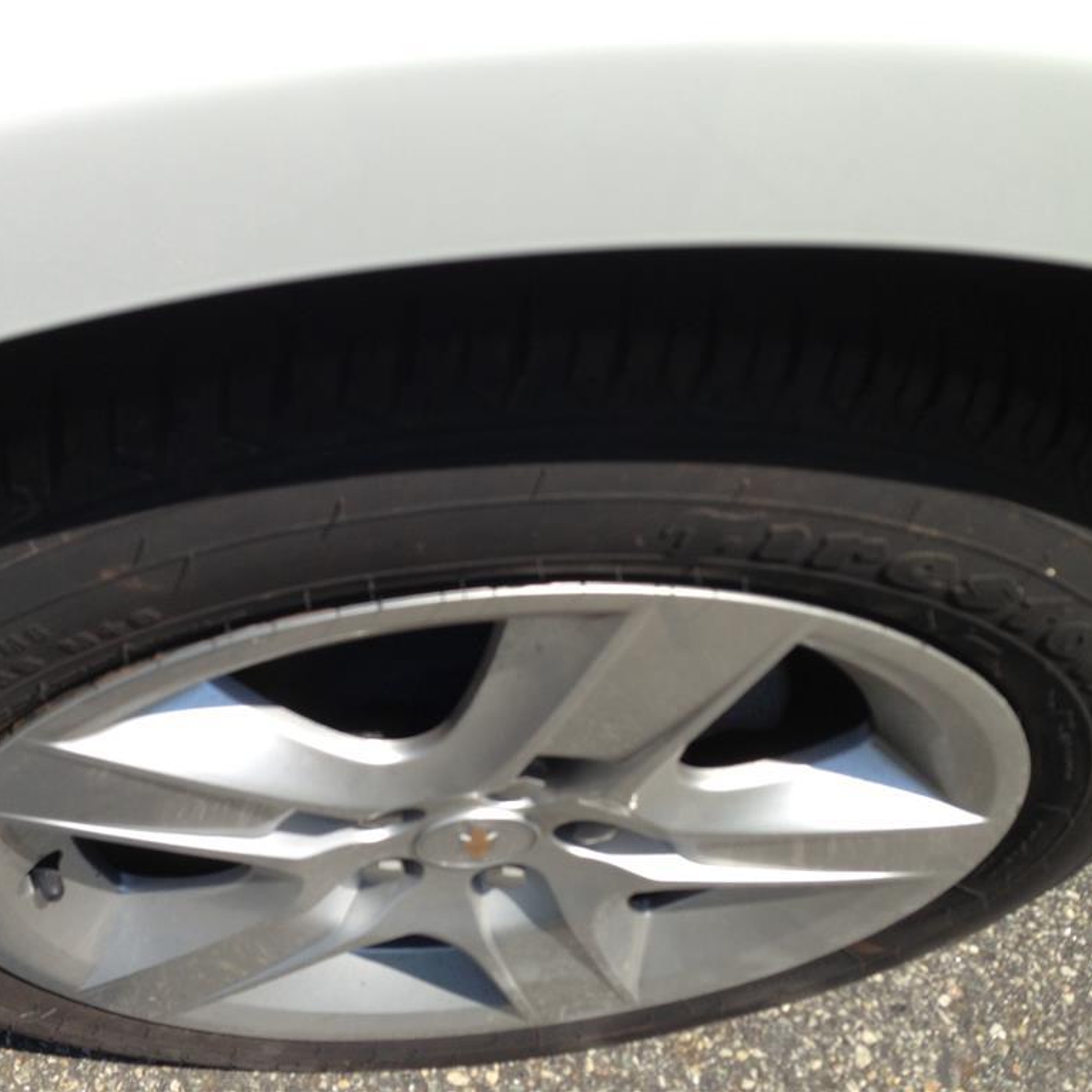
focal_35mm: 39
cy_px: 546
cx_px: 426
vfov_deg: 42.8
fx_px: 1392
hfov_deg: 42.6
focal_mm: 4.13
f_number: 2.4
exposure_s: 1/1043
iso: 50
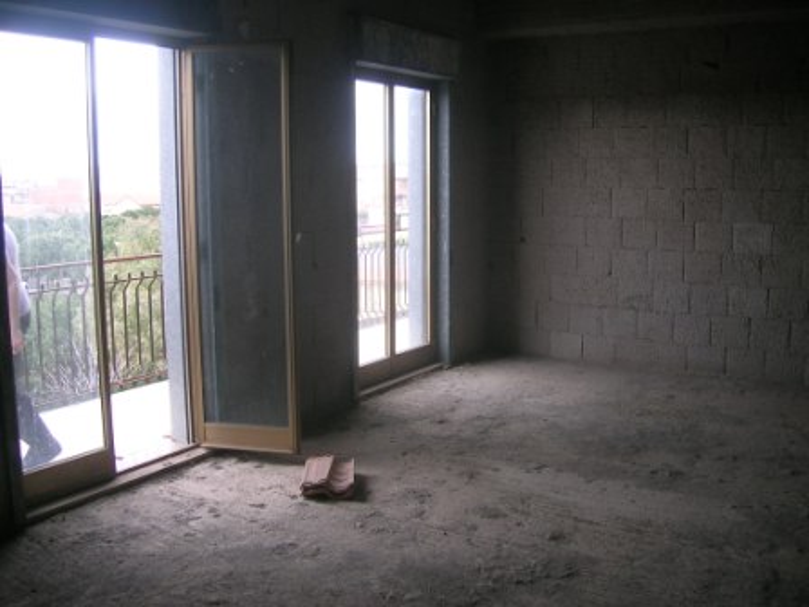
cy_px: 304
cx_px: 404
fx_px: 818
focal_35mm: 35
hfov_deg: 52.6
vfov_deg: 40.7
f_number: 2.8
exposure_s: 1/41.3
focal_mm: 5.4
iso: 50
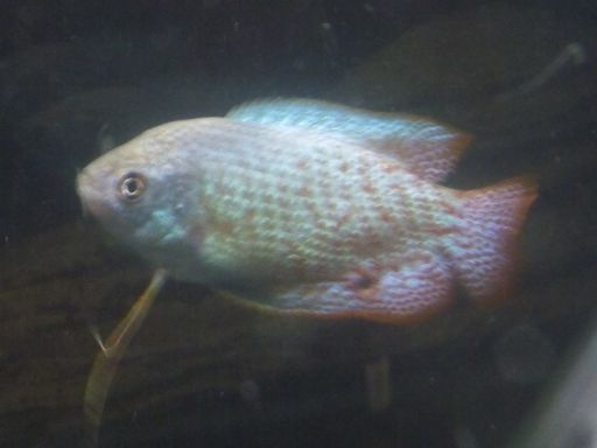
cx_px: 298
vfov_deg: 14.9
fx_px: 1707
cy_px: 224
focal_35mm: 99
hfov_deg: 19.8
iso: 400
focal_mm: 9.1
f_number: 4.7
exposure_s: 1/15
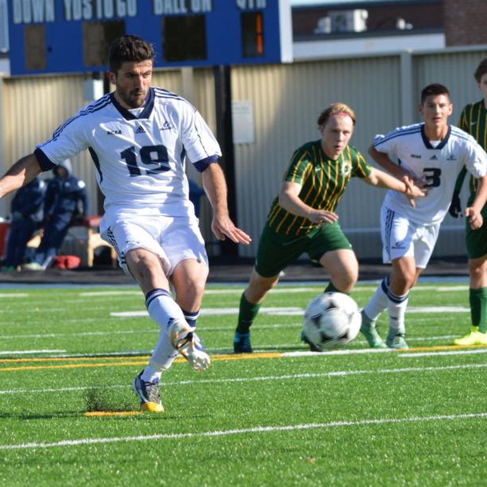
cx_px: 210
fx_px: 4995
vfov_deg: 5.6
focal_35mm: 314
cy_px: 209
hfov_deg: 5.6
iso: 400
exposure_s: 1/1600
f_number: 6.3
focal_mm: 125
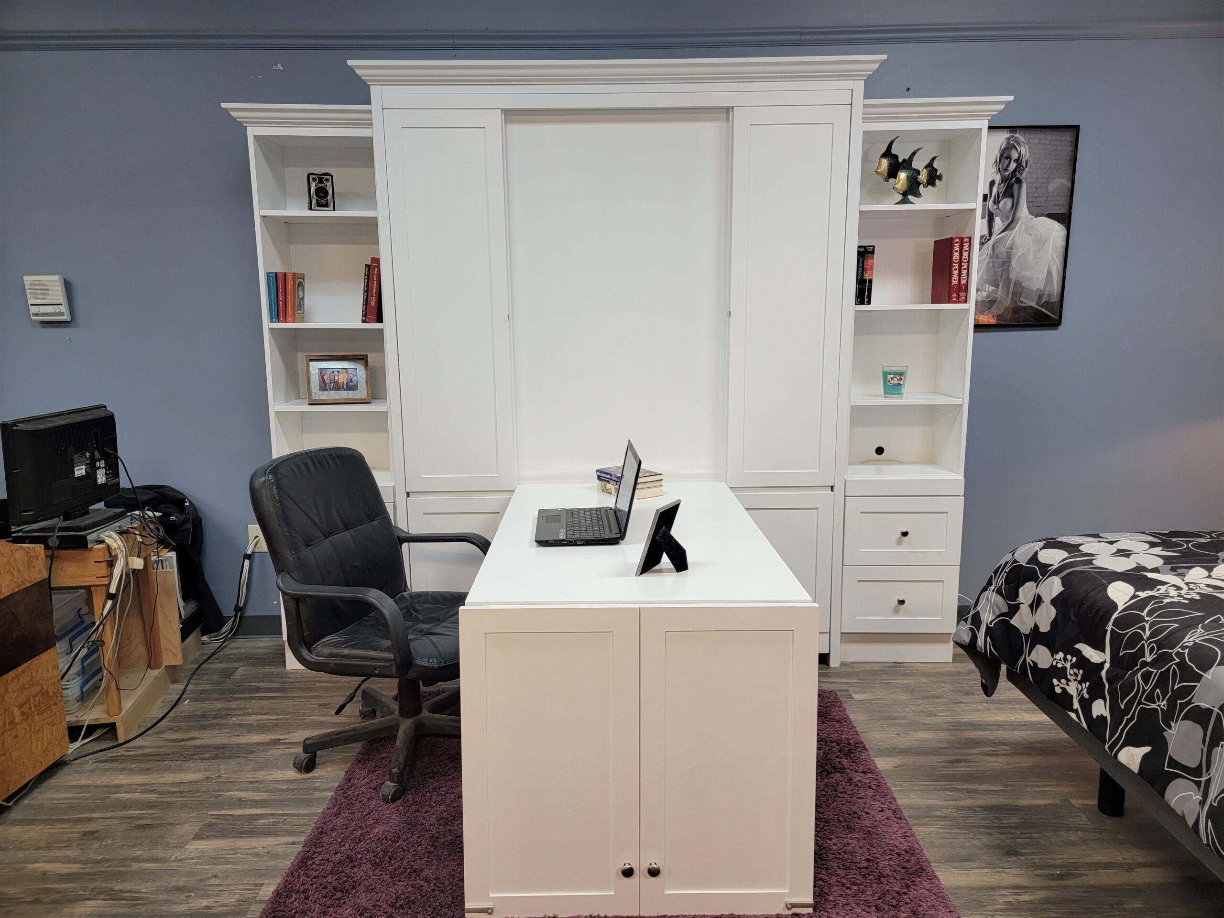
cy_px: 459
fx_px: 849
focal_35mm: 24
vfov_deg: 56.8
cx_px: 612
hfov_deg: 71.6
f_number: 1.8
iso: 160
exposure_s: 1/60
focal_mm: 6.7
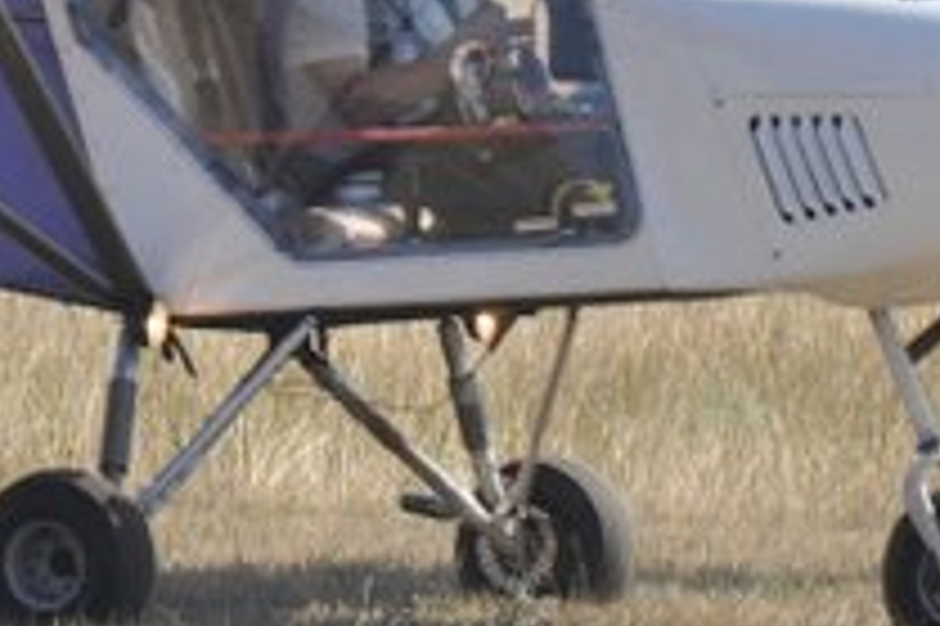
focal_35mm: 917
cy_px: 149
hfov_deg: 2.2
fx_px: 23936
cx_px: 342
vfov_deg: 1.5
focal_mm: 125
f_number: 8
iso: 200
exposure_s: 1/160
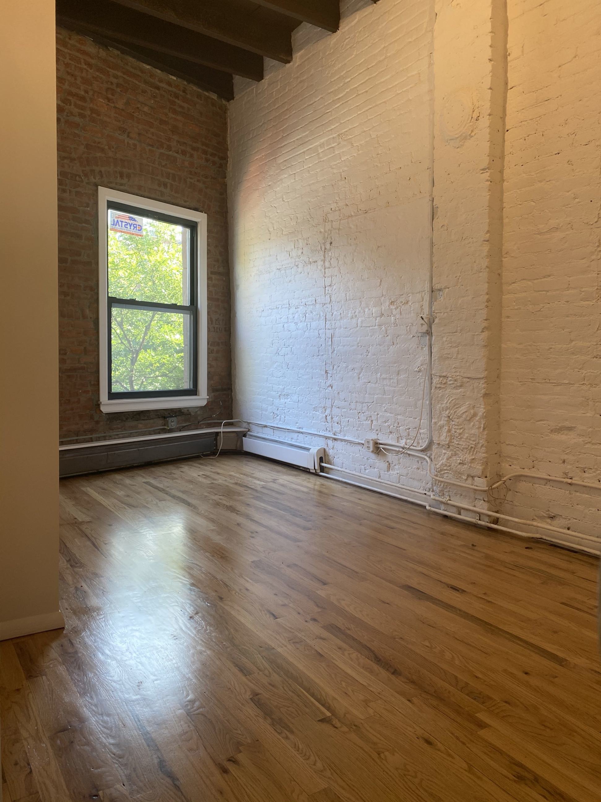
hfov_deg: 53.1
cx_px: 300
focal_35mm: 26
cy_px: 401
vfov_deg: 67.3
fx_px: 602
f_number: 1.8
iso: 64
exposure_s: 1/60
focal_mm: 4.25
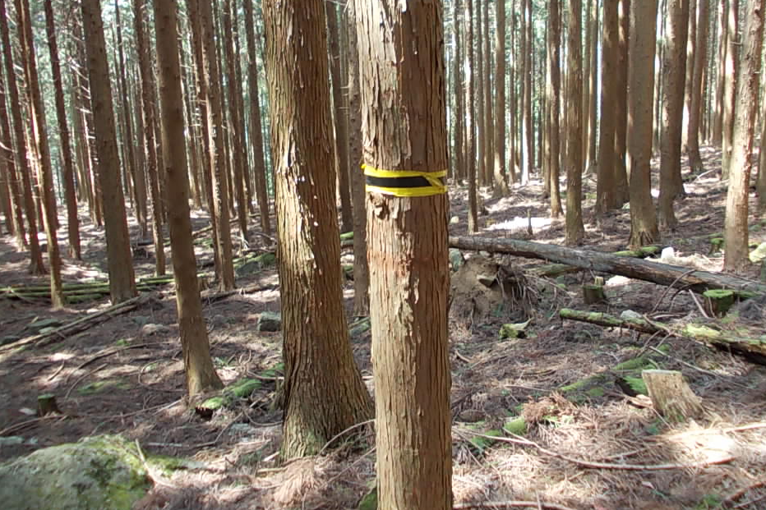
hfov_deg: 58.7
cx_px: 393
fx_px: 681
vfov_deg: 40.9
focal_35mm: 32
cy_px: 205
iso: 110
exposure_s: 1/25
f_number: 2.7
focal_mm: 4
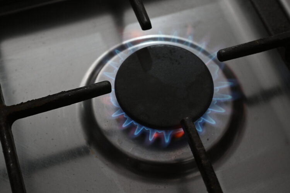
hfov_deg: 28.8
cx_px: 145
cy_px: 96
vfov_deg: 19.5
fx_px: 564
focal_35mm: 70
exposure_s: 1/80
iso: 4000
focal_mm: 70
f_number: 7.1
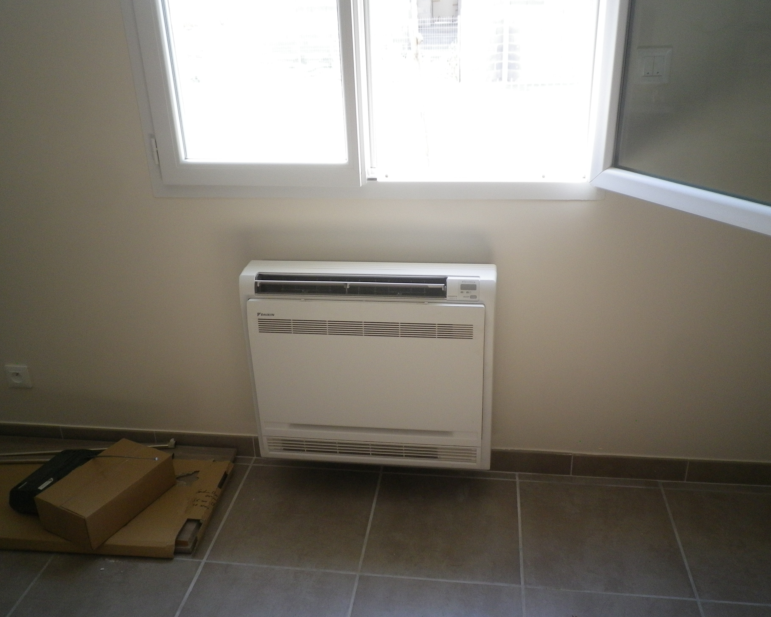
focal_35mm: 30
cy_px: 308
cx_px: 386
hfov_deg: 58.8
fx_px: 685
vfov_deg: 48.5
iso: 160
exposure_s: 1/100
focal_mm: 5.05
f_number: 3.5
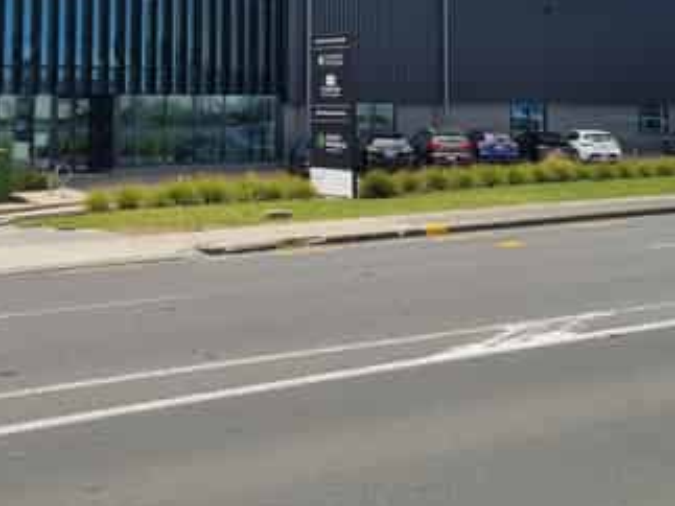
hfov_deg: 36.2
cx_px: 311
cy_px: 28
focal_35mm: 53
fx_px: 1033
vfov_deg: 26.4
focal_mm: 5.4
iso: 50
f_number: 1.8
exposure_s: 1/3072
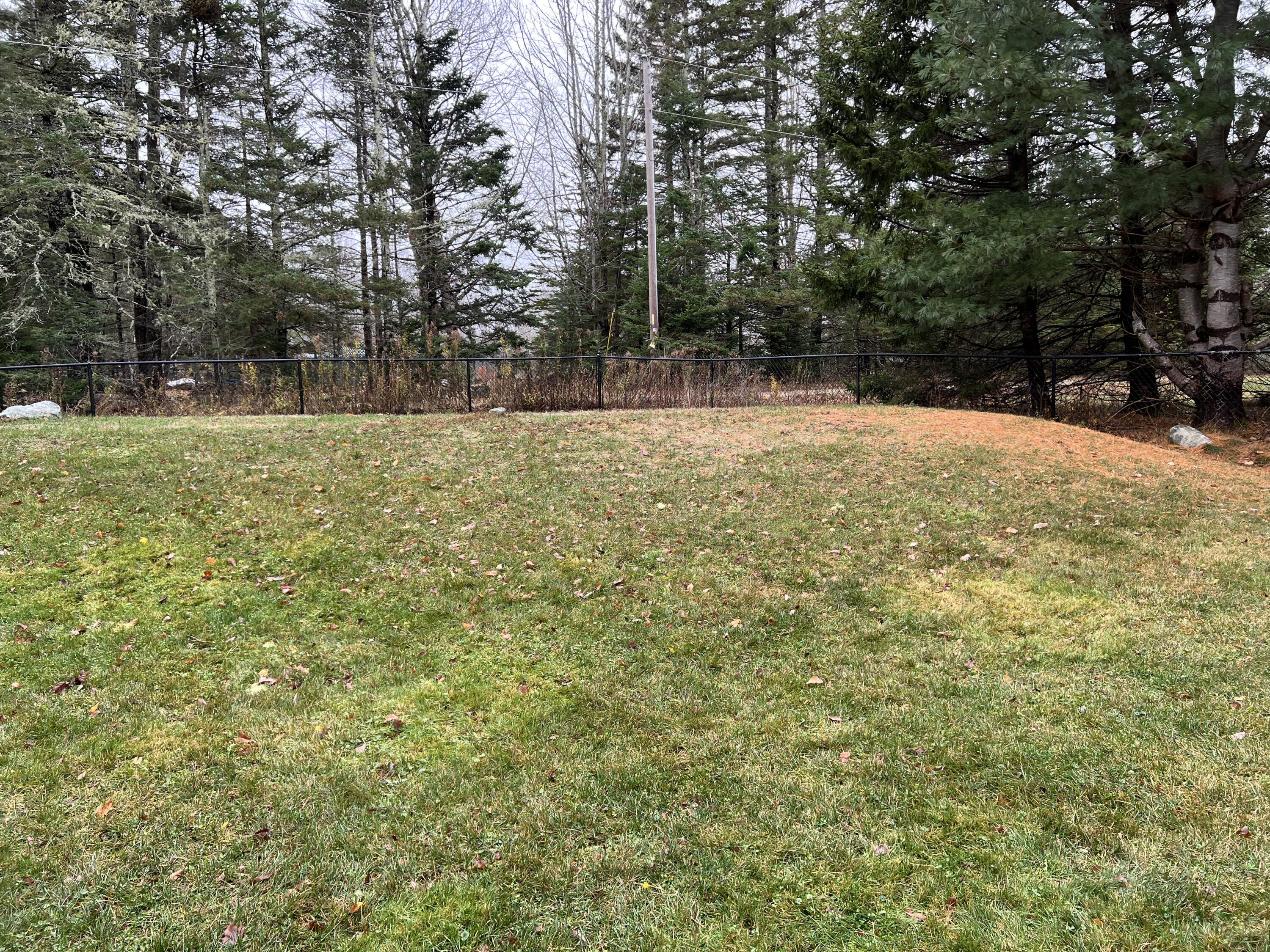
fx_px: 954
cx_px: 635
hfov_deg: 67.3
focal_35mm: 26
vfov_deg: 53.1
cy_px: 476
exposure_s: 1/162
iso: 40
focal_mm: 5.7
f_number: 1.5
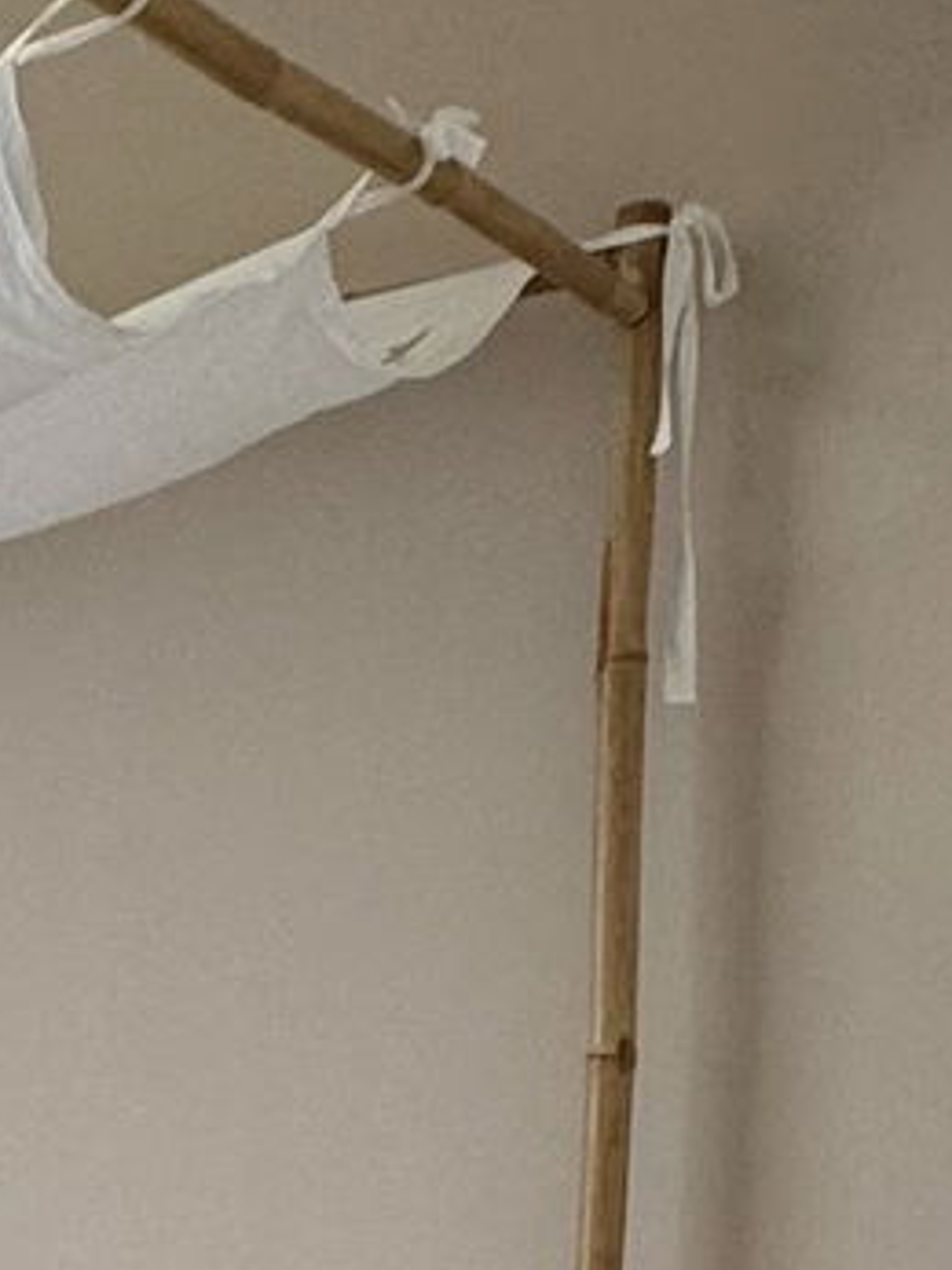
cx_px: -469
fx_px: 3155
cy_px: 1868
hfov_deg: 15.8
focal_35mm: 86
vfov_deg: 19.9
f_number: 2.2
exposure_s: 1/99
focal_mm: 2.22
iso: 200
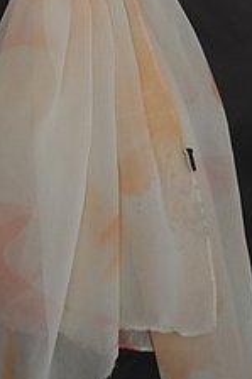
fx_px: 2973
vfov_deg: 7.2
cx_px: 132
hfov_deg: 4.9
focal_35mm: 283
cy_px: -124
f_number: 6.3
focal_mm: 55
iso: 800
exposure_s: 1/200
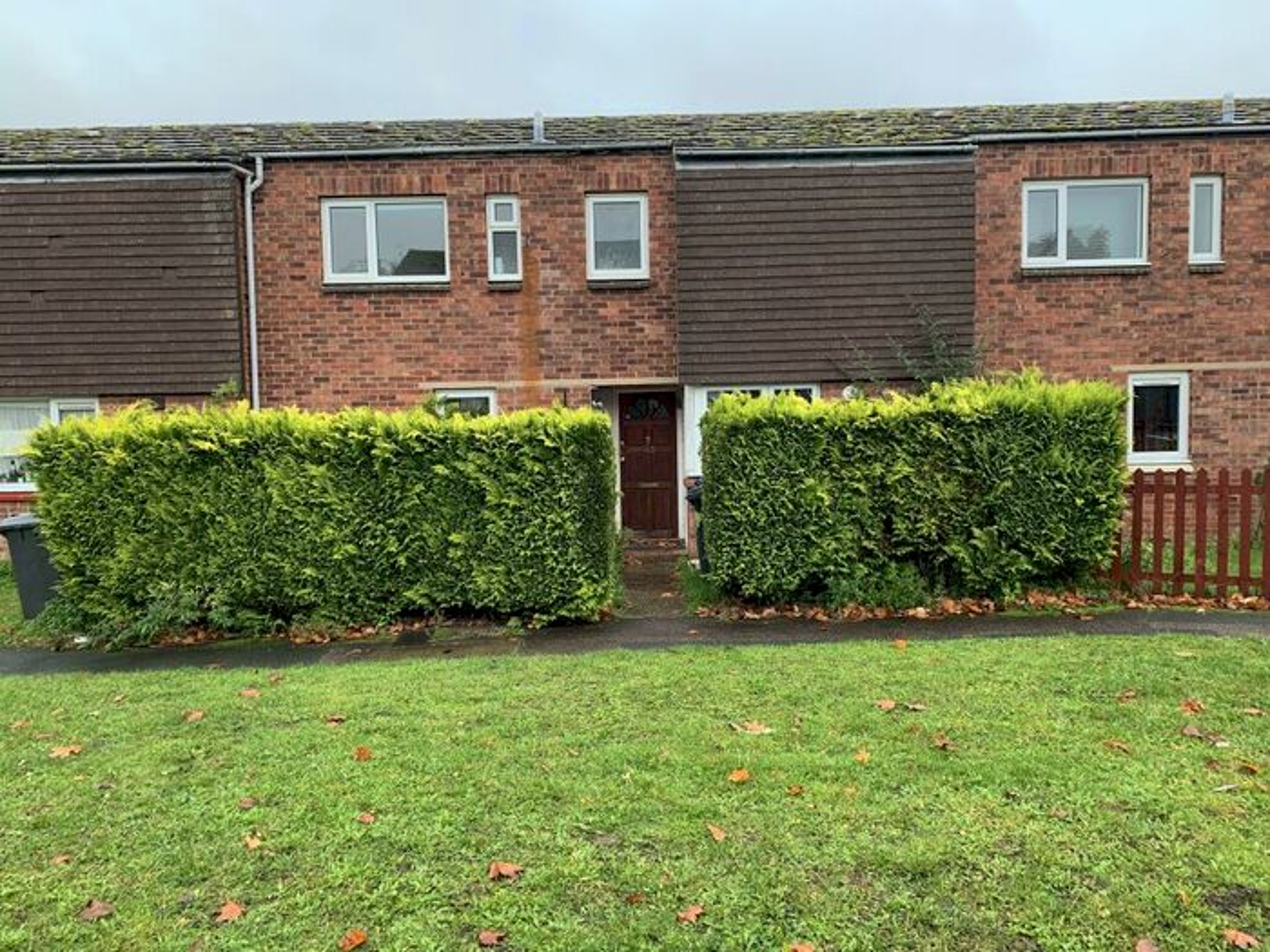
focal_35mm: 26
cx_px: 635
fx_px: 954
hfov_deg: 67.3
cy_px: 476
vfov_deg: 53.1
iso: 25
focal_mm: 4.25
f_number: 1.8
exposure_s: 1/122
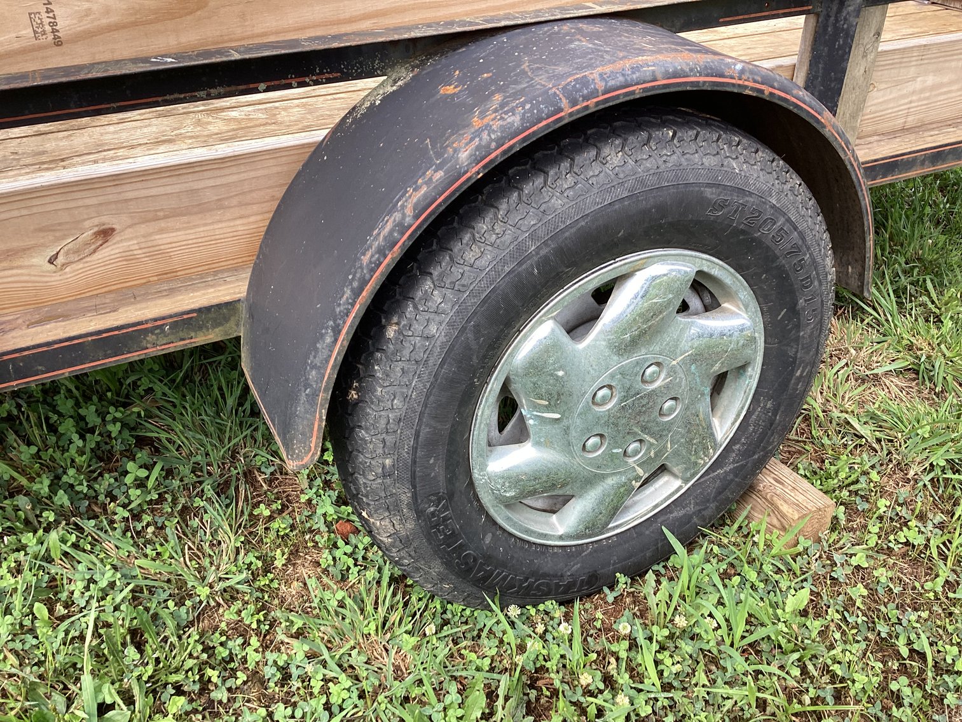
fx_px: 862
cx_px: 481
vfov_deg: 45.4
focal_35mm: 31
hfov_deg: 58.3
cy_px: 361
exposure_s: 1/268
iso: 25
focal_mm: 3.3
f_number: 2.4
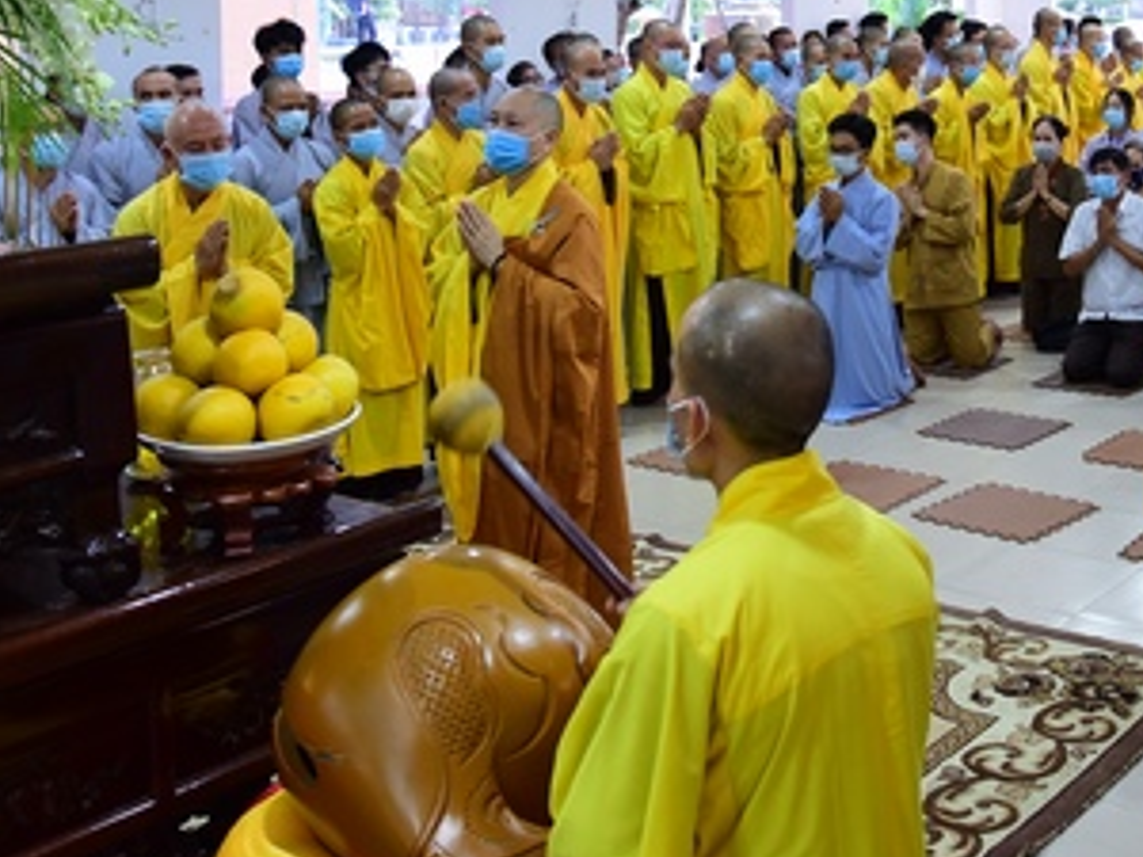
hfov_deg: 37.4
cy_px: 57
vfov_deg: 27.8
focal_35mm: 50
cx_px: 838
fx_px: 1651
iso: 1250
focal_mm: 24
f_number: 4.5
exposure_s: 1/30
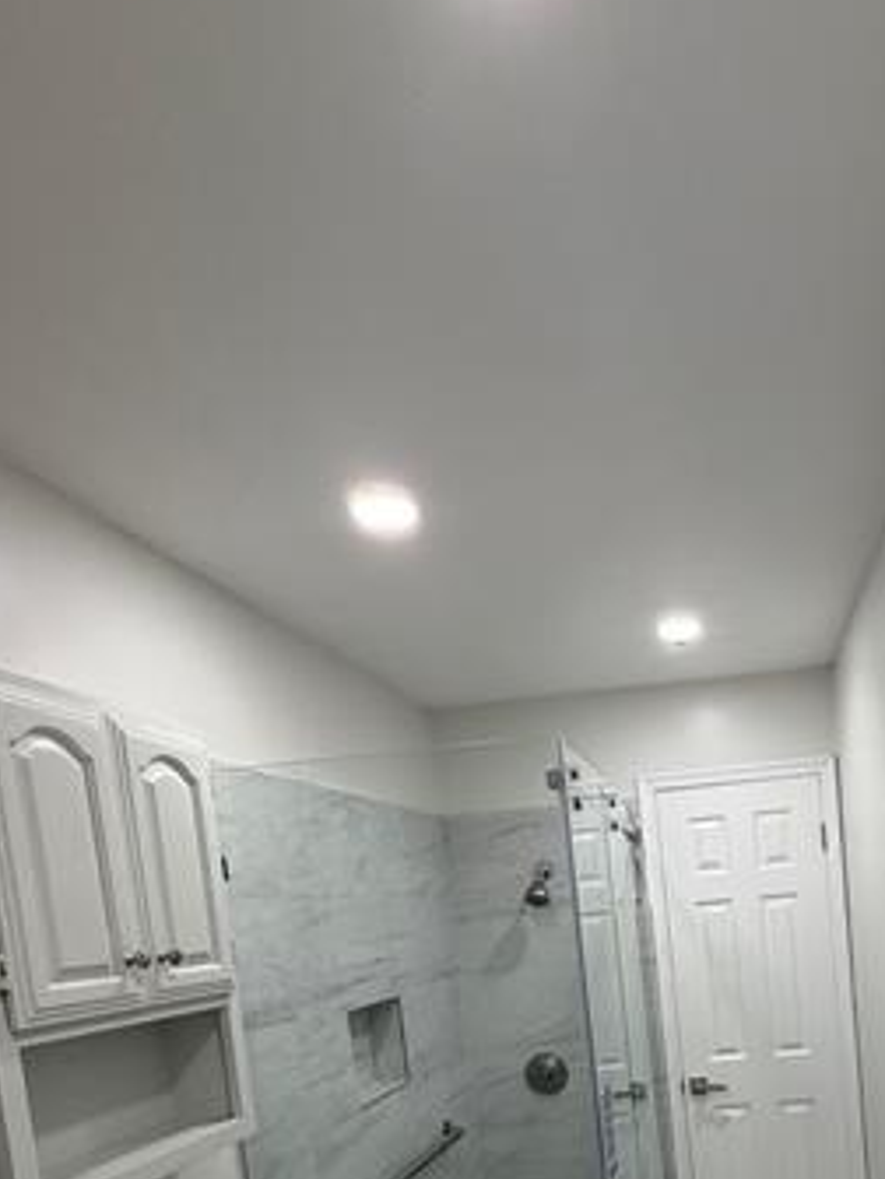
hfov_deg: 51.9
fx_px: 852
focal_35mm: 25
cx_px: 688
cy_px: 997
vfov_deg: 61.6
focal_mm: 2.22
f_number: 2.2
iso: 160
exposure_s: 1/120
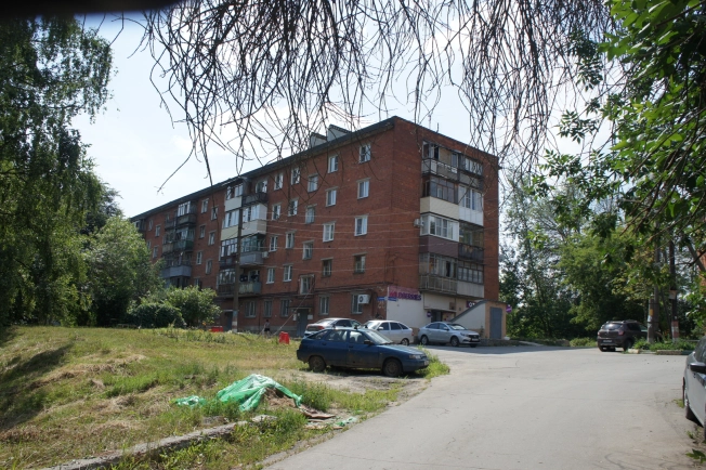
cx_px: 353
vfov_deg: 43.6
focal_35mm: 30
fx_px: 588
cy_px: 235
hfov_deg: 62.0
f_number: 8
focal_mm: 20
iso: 200
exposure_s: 1/500
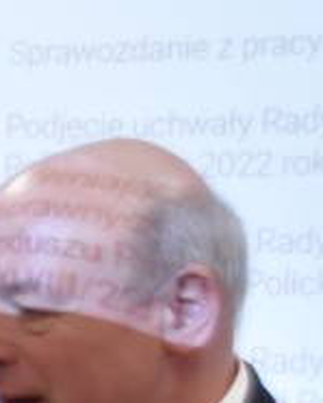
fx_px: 3809
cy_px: 563
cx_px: -1108
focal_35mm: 319
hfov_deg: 4.4
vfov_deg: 6.0
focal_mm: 26
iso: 800
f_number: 4.5
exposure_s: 1/80
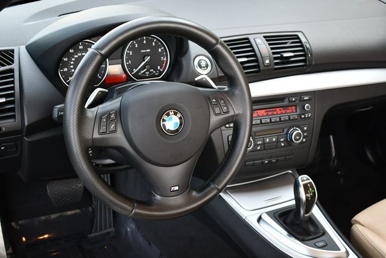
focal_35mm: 52
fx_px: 558
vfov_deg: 26.0
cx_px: 193
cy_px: 129
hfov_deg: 38.2
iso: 800
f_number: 4
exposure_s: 1/200
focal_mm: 26
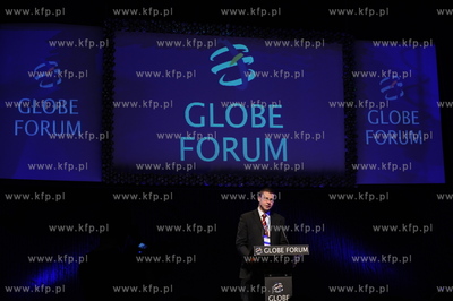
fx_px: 880
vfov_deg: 19.4
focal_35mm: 70
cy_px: 150
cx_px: 226
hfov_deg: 28.9
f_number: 4
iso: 800
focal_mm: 70
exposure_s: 1/125
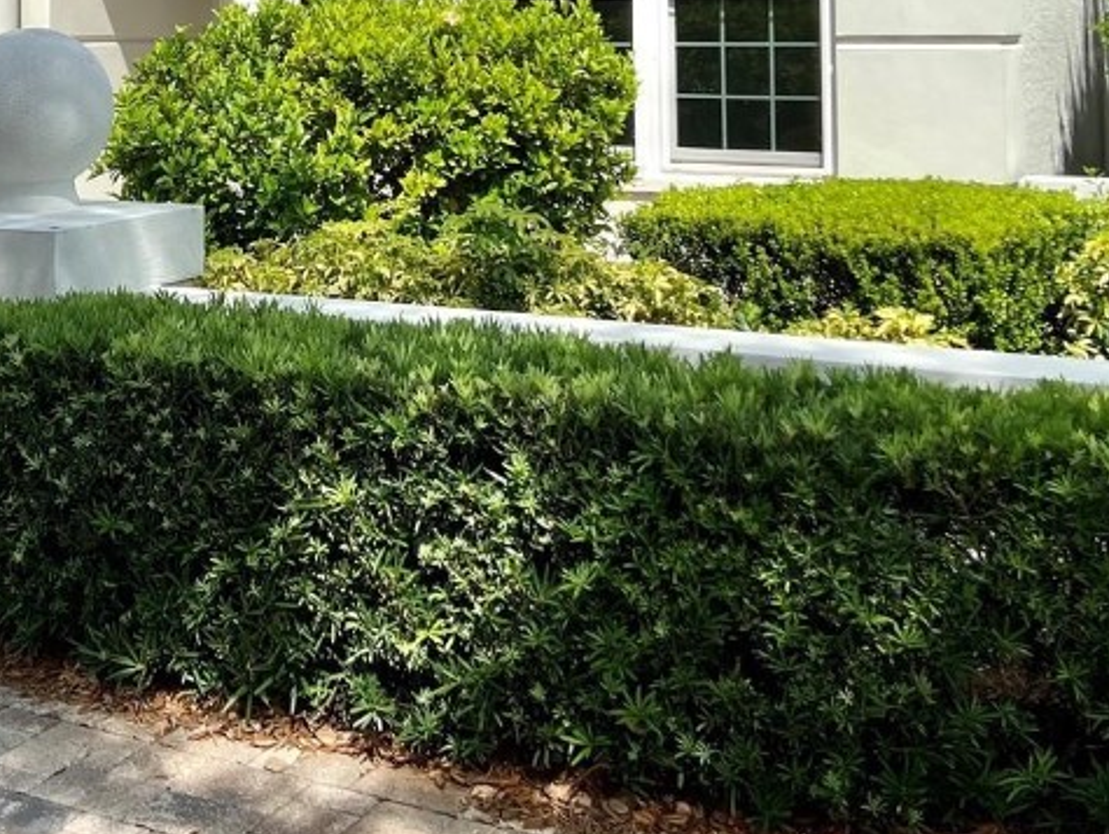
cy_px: -51
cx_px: 311
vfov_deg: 24.6
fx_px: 1795
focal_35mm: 56
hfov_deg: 33.8
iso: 50
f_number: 1.5
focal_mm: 5.7
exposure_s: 1/5587
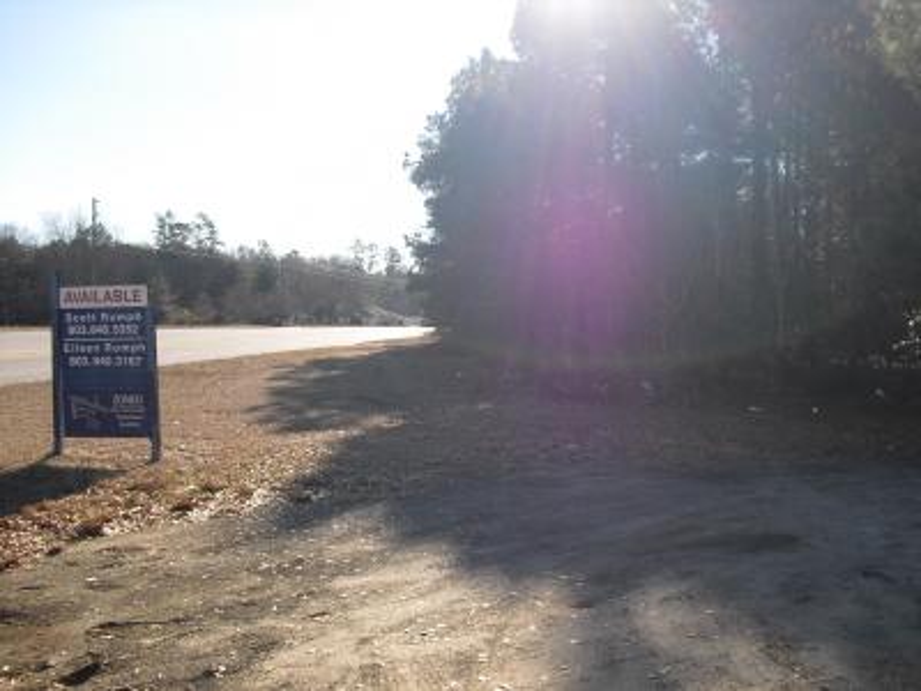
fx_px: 958
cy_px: 346
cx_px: 460
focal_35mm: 36
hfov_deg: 51.4
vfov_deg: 39.7
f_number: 7.8
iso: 64
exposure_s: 1/100
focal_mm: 6.3
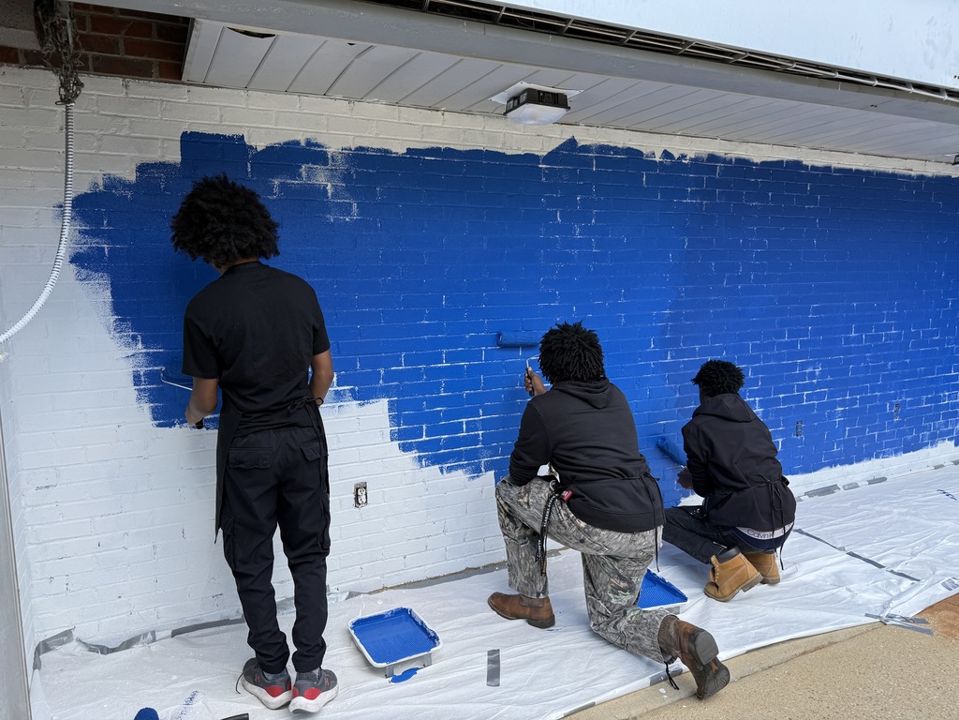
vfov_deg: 56.8
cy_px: 360
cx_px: 480
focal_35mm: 24
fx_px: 665
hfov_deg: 71.6
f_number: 1.78
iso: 80
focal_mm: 6.76
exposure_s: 1/643
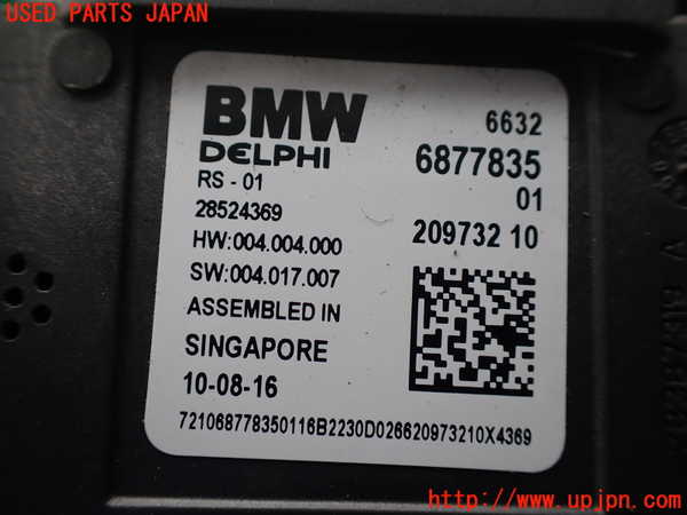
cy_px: 258
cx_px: 344
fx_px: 595
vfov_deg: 46.8
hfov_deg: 60.0
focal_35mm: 30
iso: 100
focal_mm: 5.4
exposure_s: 1/160
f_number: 2.3
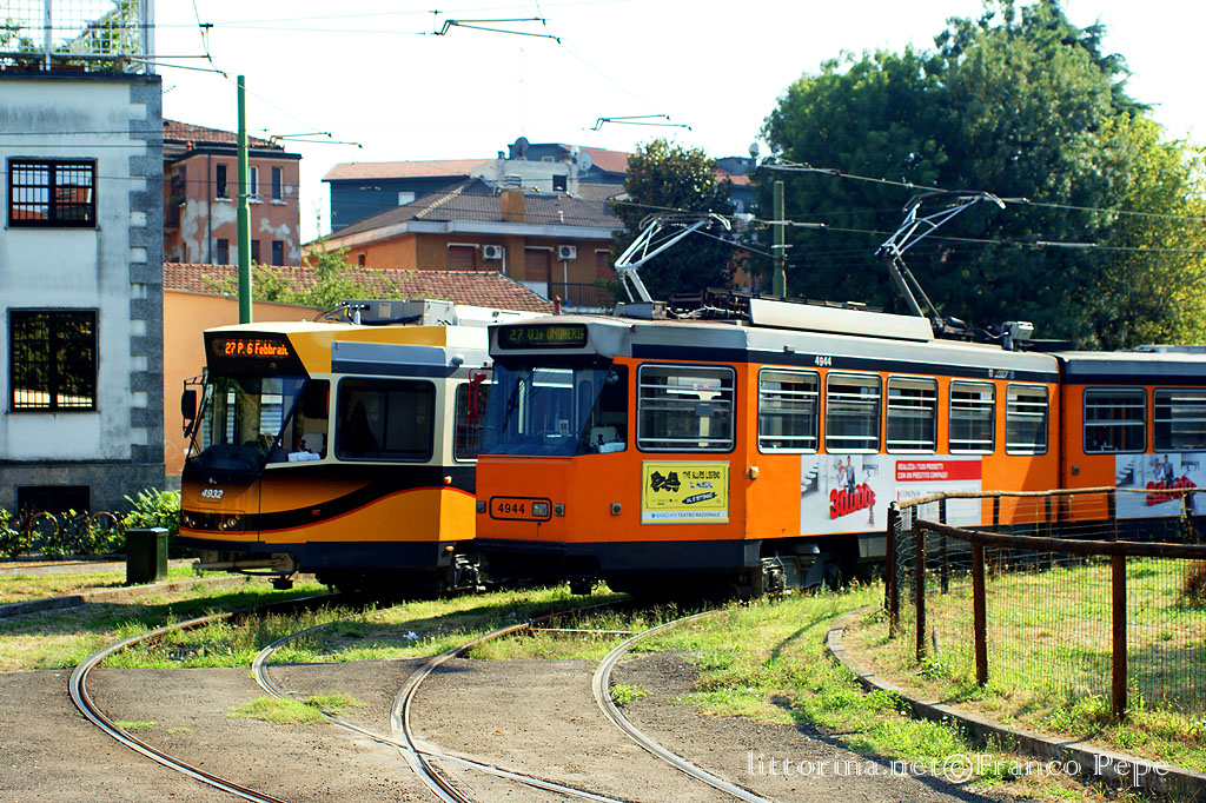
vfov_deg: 22.6
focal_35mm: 60
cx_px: 603
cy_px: 402
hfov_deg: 33.4
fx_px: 2009
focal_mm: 40
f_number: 4.5
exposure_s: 1/500
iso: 200
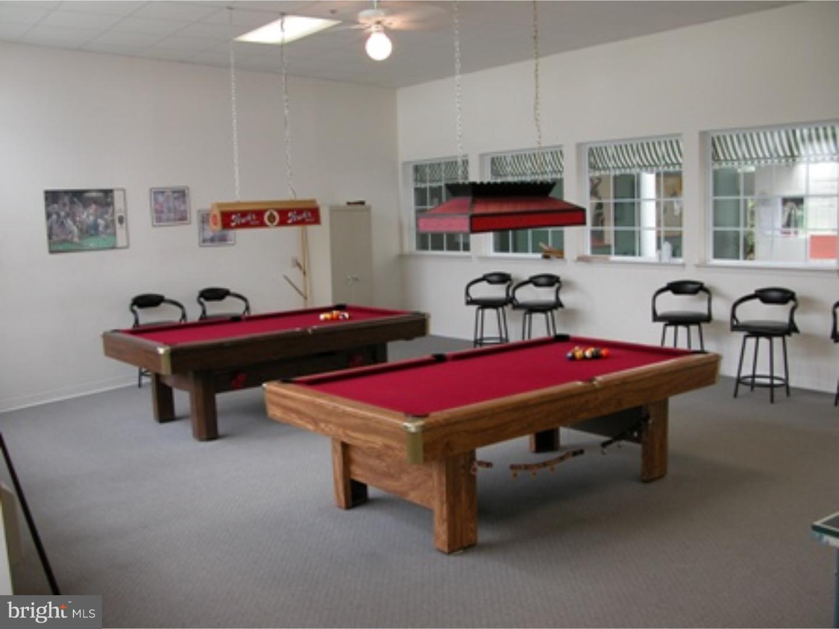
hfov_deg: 52.6
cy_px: 314
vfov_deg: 40.7
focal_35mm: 35
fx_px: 848
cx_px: 420
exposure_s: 1/45.9
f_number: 2.8
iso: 100
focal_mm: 8.9
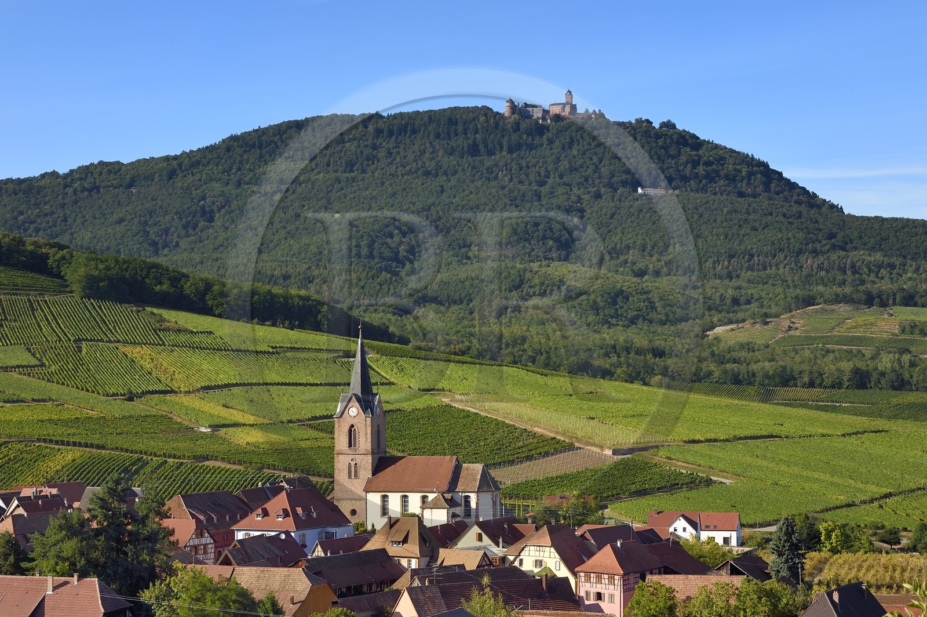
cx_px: 464
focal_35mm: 70
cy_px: 308
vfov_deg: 19.4
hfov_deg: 28.9
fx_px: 1801
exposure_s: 1/250
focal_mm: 70
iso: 200
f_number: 11
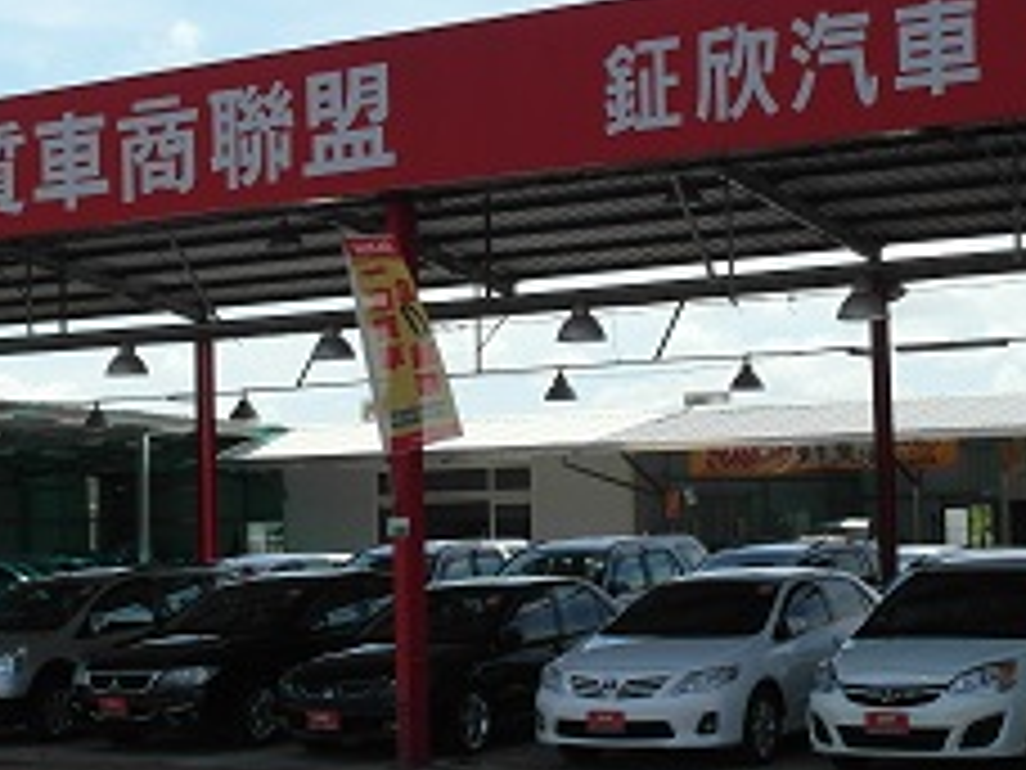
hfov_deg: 24.1
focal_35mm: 81
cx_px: 558
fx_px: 2401
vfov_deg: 18.2
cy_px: 302
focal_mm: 7.8
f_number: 4.7
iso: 80
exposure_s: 1/500
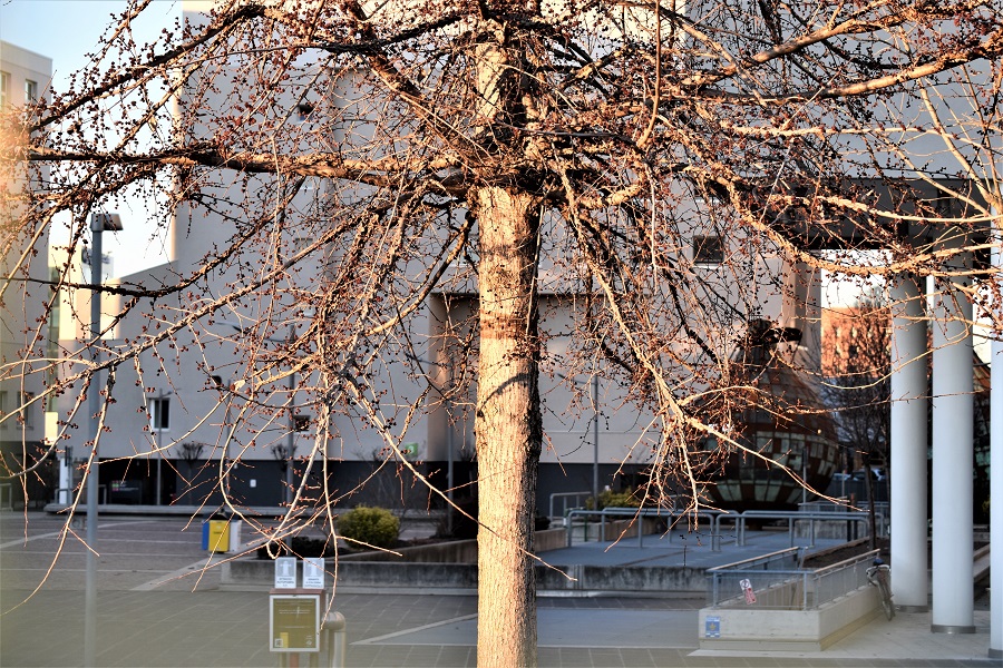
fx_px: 2298
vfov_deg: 16.6
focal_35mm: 82
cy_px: 334
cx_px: 502
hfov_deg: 24.6
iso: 400
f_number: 7.1
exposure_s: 1/200
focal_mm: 55
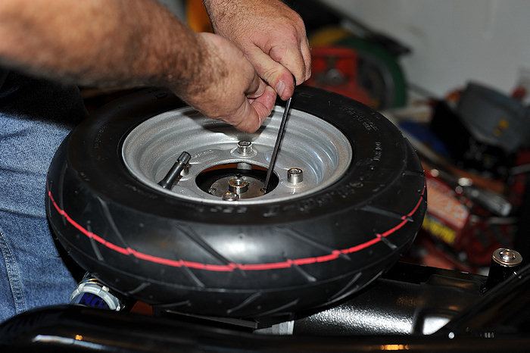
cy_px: 176
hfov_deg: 39.6
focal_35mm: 50
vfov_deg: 27.0
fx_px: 736
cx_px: 265
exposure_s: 1/60
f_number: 4
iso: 400
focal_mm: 50
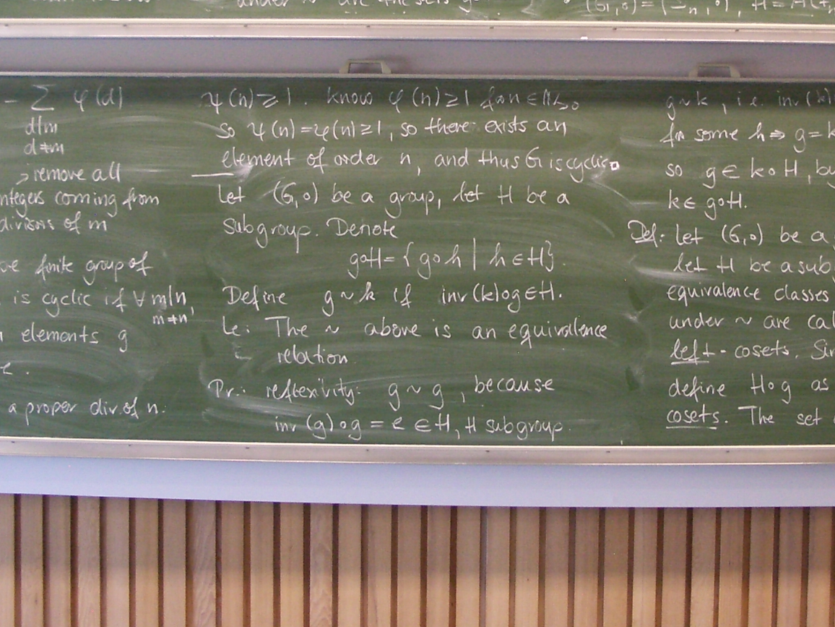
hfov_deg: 31.1
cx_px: 523
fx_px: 1496
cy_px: 102
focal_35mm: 62
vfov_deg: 23.2
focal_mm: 5.8
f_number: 2.6
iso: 200
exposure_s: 1/20
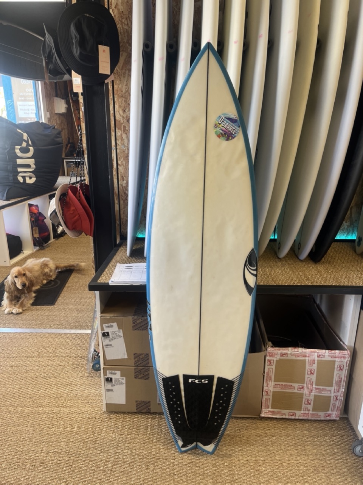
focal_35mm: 26
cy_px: 242
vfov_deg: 67.3
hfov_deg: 53.1
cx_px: 182
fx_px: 364
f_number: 1.6
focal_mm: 5.1
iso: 100
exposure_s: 1/122
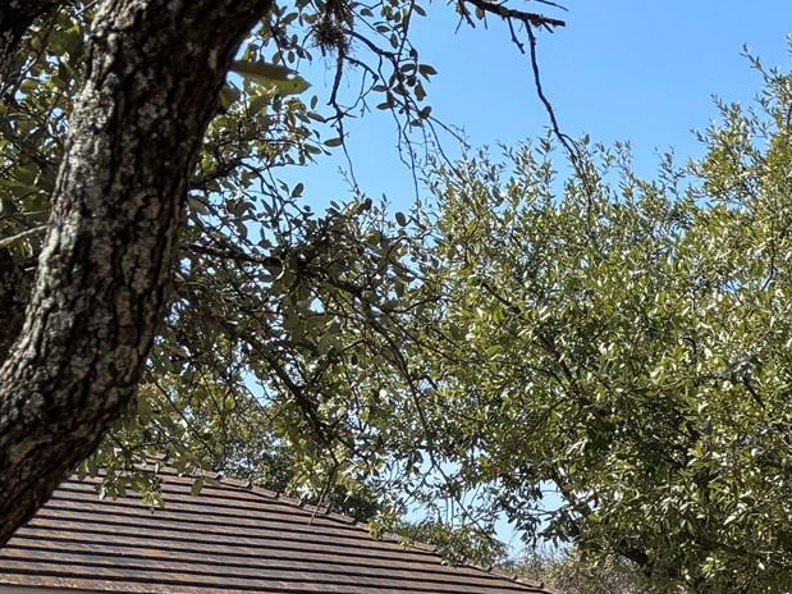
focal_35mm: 86
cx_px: 1240
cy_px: 708
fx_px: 1967
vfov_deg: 16.5
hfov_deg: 19.4
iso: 50
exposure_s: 1/1984
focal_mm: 5.96
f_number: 1.6
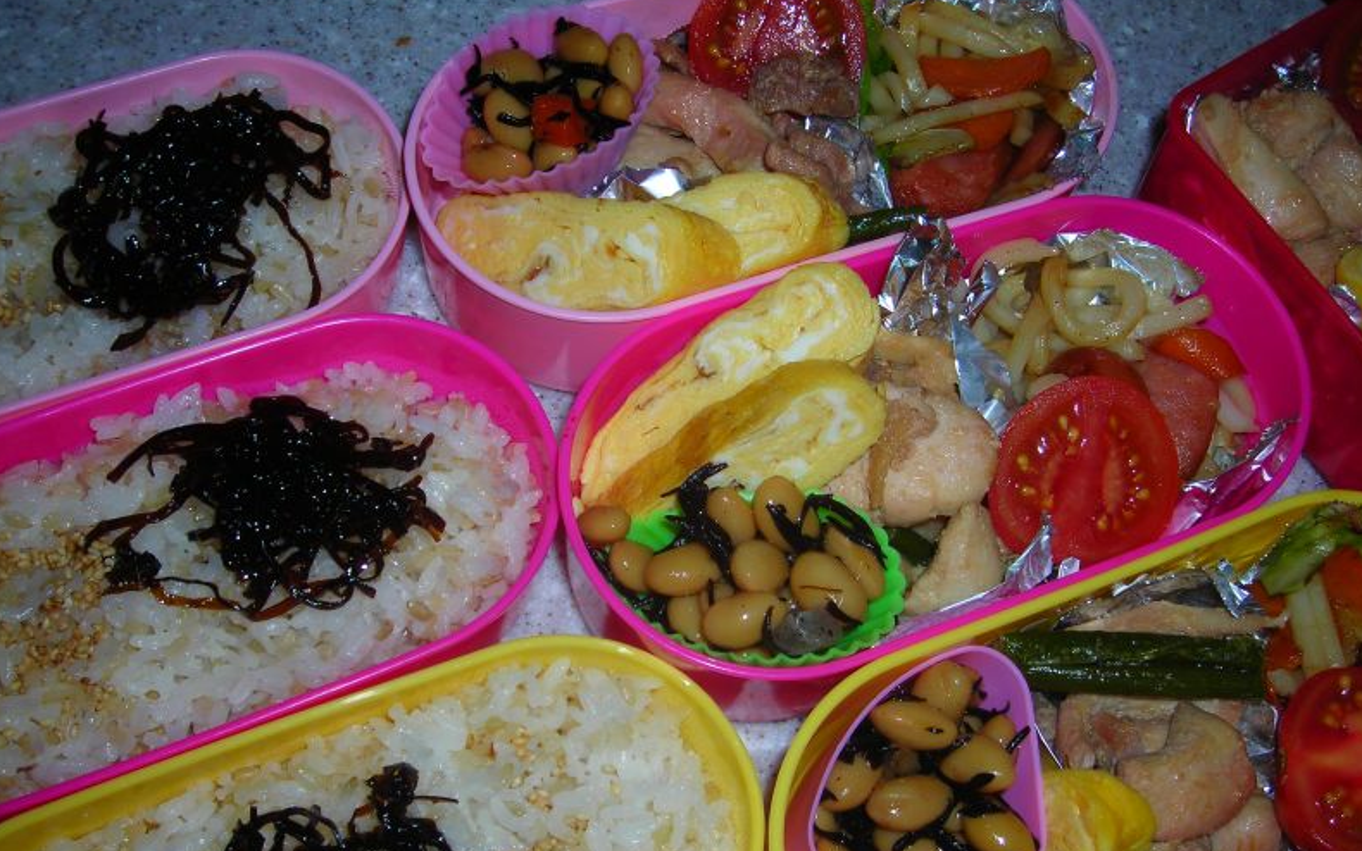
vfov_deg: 29.2
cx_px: 681
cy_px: 467
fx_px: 1633
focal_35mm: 44
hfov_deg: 45.3
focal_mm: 6.8
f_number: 3.3
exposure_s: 1/60.1
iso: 50
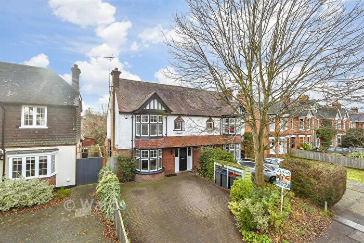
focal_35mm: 15
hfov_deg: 100.4
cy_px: 122
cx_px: 182
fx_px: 152
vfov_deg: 77.4
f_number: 5.6
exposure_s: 1/320
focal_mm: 10
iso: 160
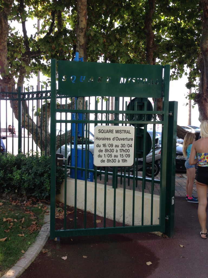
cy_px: 139
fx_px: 264
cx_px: 104
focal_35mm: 33
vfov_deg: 55.4
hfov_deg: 42.9
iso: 50
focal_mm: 4.13
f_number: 2.4
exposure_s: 1/218
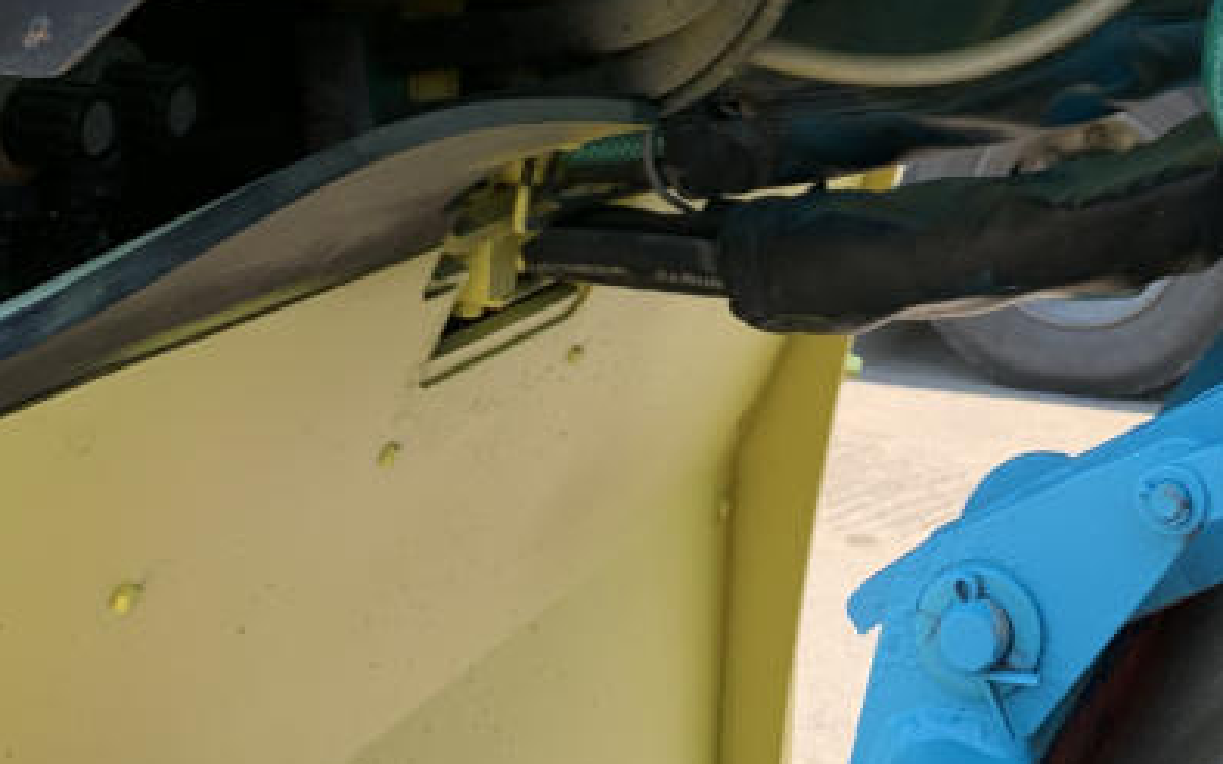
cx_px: 1152
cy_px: -40
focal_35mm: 70
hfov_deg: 28.0
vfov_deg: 18.0
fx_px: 2332
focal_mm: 4.25
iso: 25
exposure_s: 1/492
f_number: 1.8
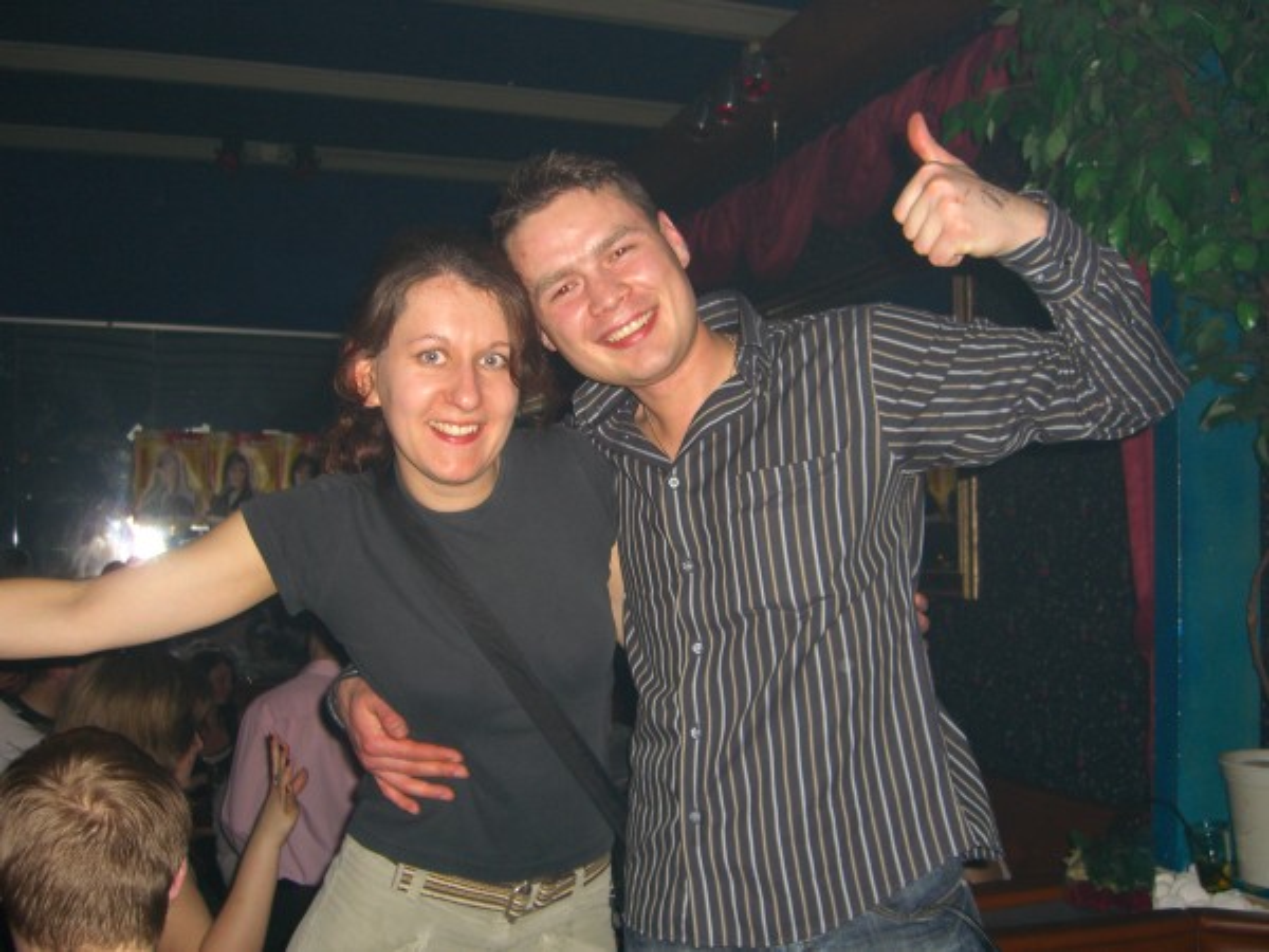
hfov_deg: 49.0
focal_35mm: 38
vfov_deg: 37.7
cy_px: 476
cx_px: 634
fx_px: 1393
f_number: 2.8
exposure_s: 1/60
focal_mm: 7.9
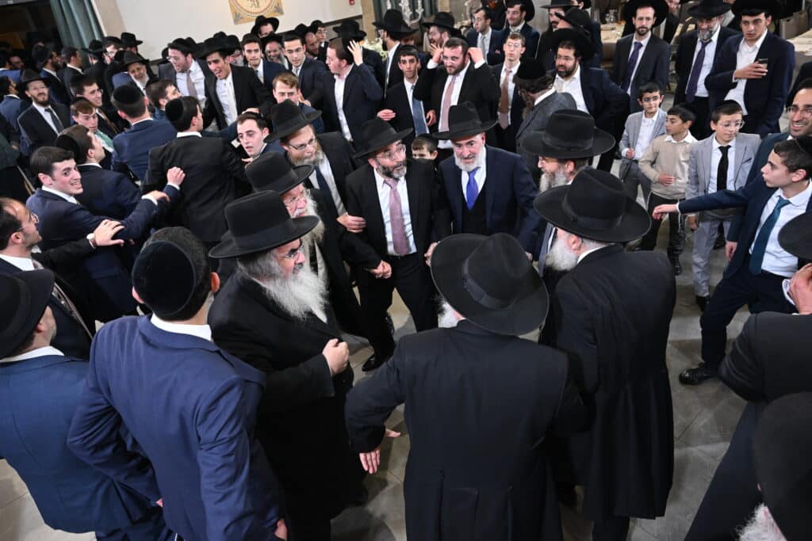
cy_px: 270
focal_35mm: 24
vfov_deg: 53.1
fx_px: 541
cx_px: 406
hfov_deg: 73.7
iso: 3200
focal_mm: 24
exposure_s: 1/200
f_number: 5.6
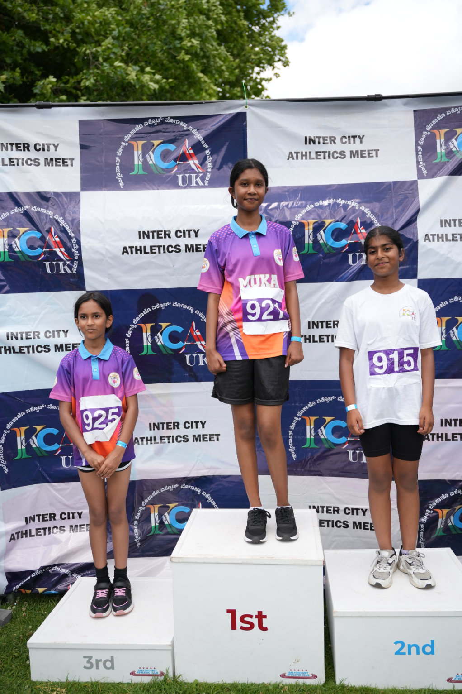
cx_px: 231
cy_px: 347
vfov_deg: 60.1
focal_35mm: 31
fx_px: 599
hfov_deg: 42.2
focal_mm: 31.1
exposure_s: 1/2000
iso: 250
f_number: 2.8
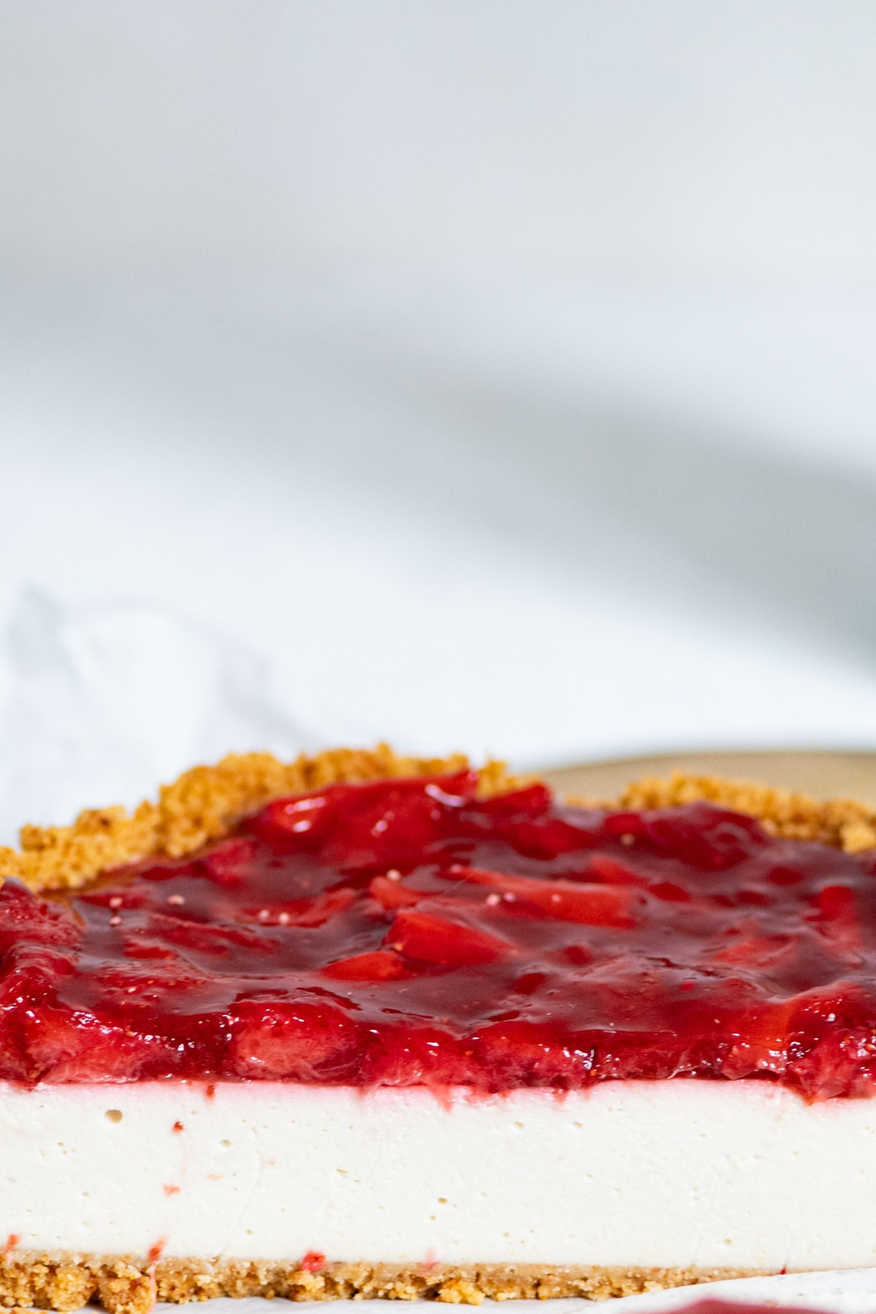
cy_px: 988
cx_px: 556
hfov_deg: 6.4
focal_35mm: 216
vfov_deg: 9.5
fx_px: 7886
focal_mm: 105
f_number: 5
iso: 360
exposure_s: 1/25
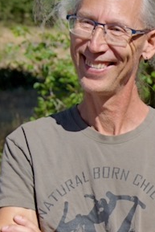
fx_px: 1200
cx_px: 303
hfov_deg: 7.1
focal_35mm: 186
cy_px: 284
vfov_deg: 10.8
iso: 320
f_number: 8
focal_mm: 42
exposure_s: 1/640
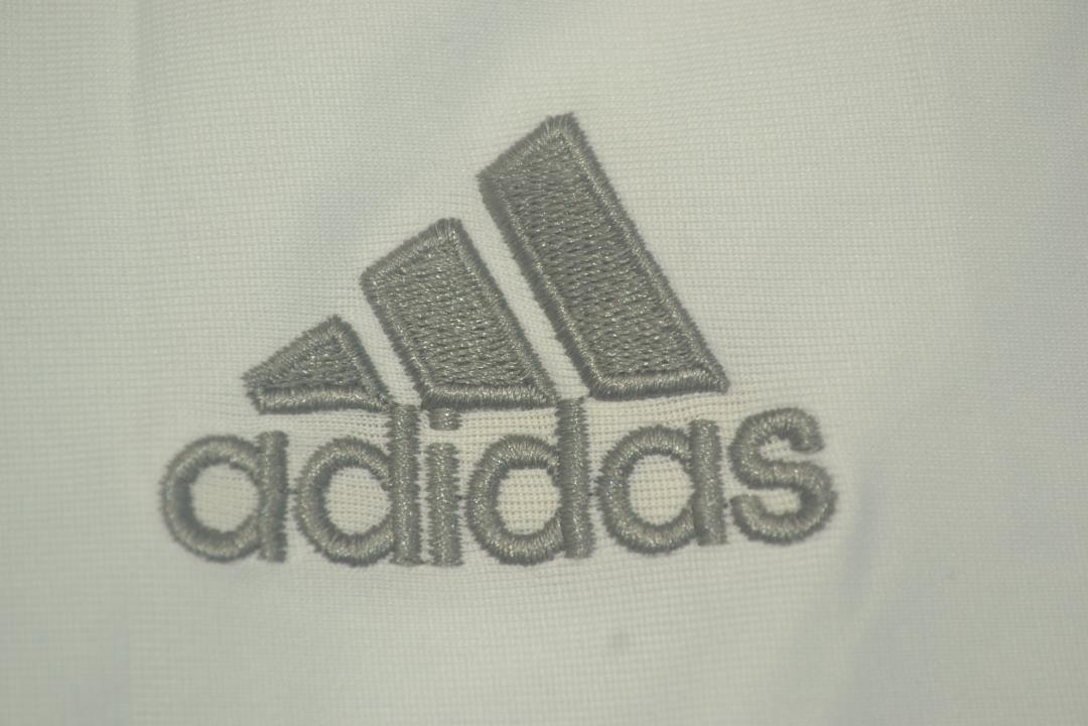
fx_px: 2493
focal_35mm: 82
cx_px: 544
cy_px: 363
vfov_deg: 16.6
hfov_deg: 24.6
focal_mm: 55
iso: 200
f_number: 5.6
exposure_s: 1/80
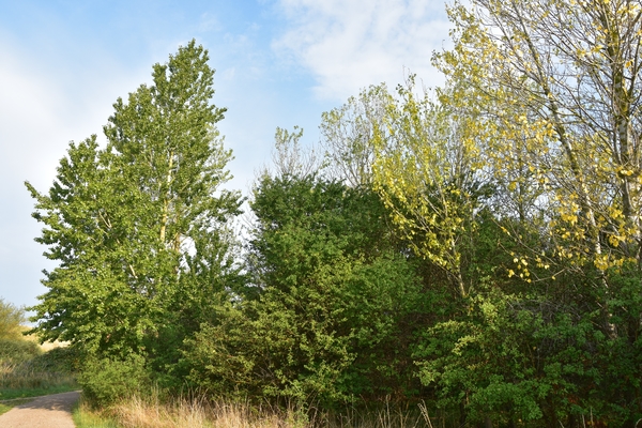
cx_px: 321
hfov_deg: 67.4
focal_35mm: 27
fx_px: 481
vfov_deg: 47.9
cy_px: 214
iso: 200
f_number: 11
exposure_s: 1/125
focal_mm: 18
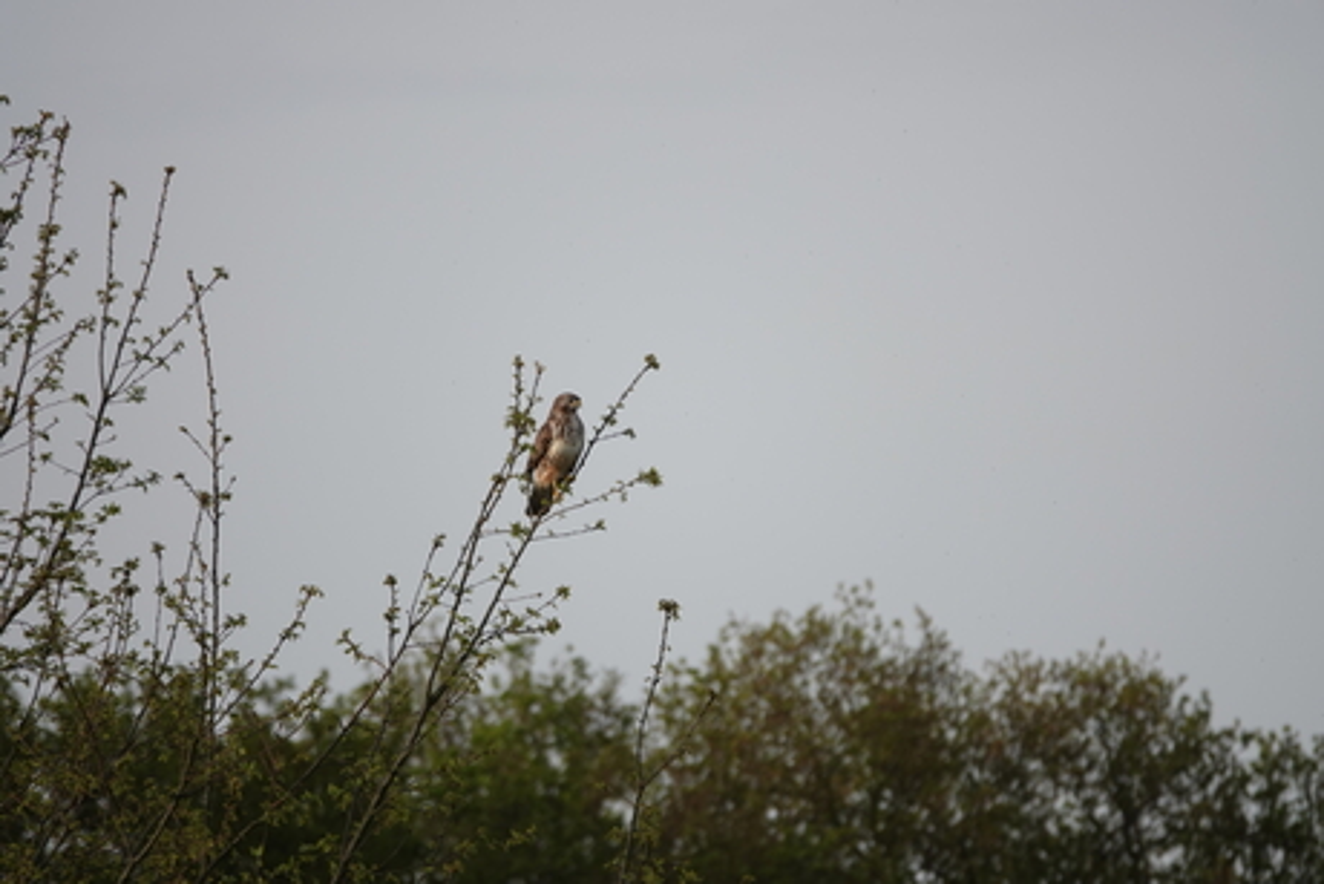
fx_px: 22036
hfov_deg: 3.4
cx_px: 662
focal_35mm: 599
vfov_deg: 2.3
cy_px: 442
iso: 100
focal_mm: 219.82
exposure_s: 1/320
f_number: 4
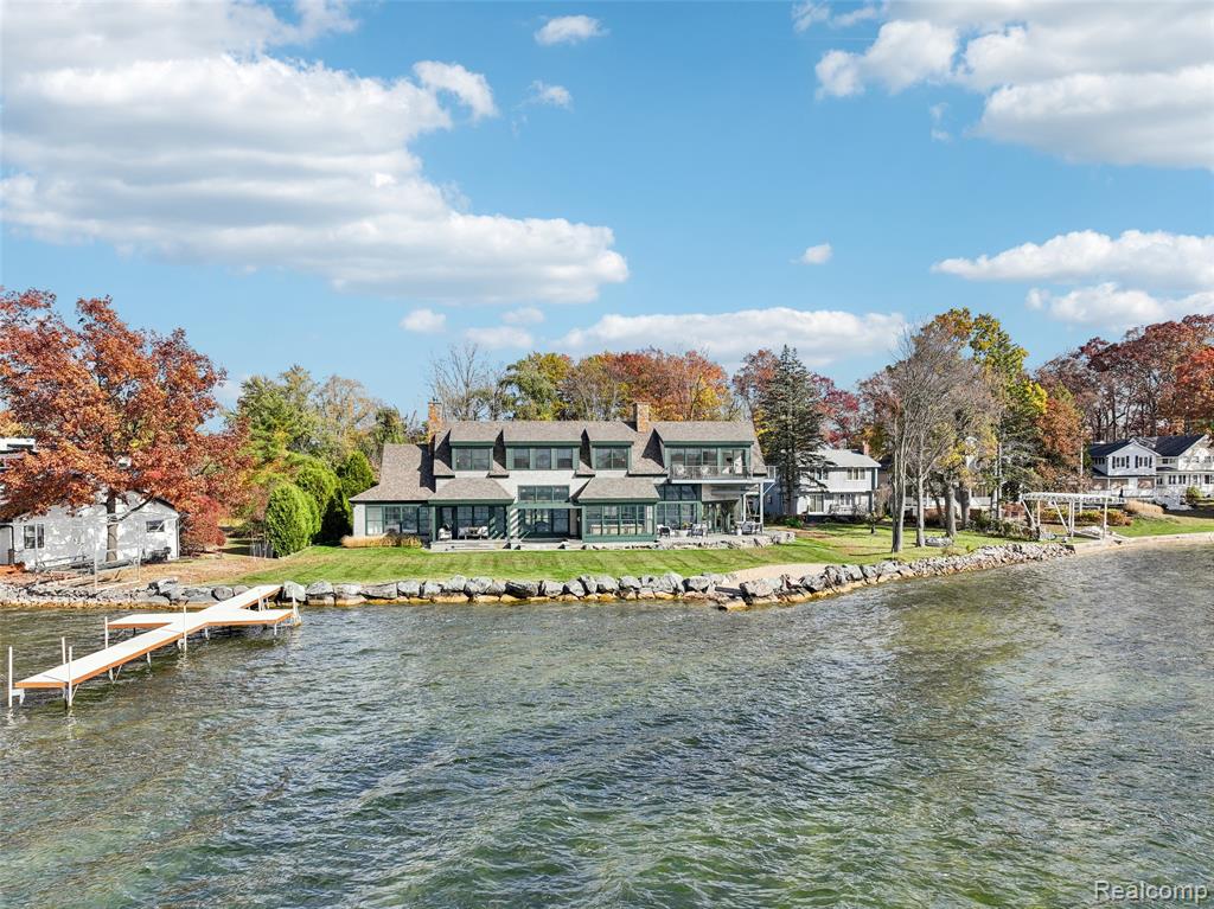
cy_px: 454
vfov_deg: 56.8
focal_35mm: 24
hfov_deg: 71.6
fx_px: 841
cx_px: 607
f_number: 2.8
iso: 110
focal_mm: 12.3
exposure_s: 1/1600
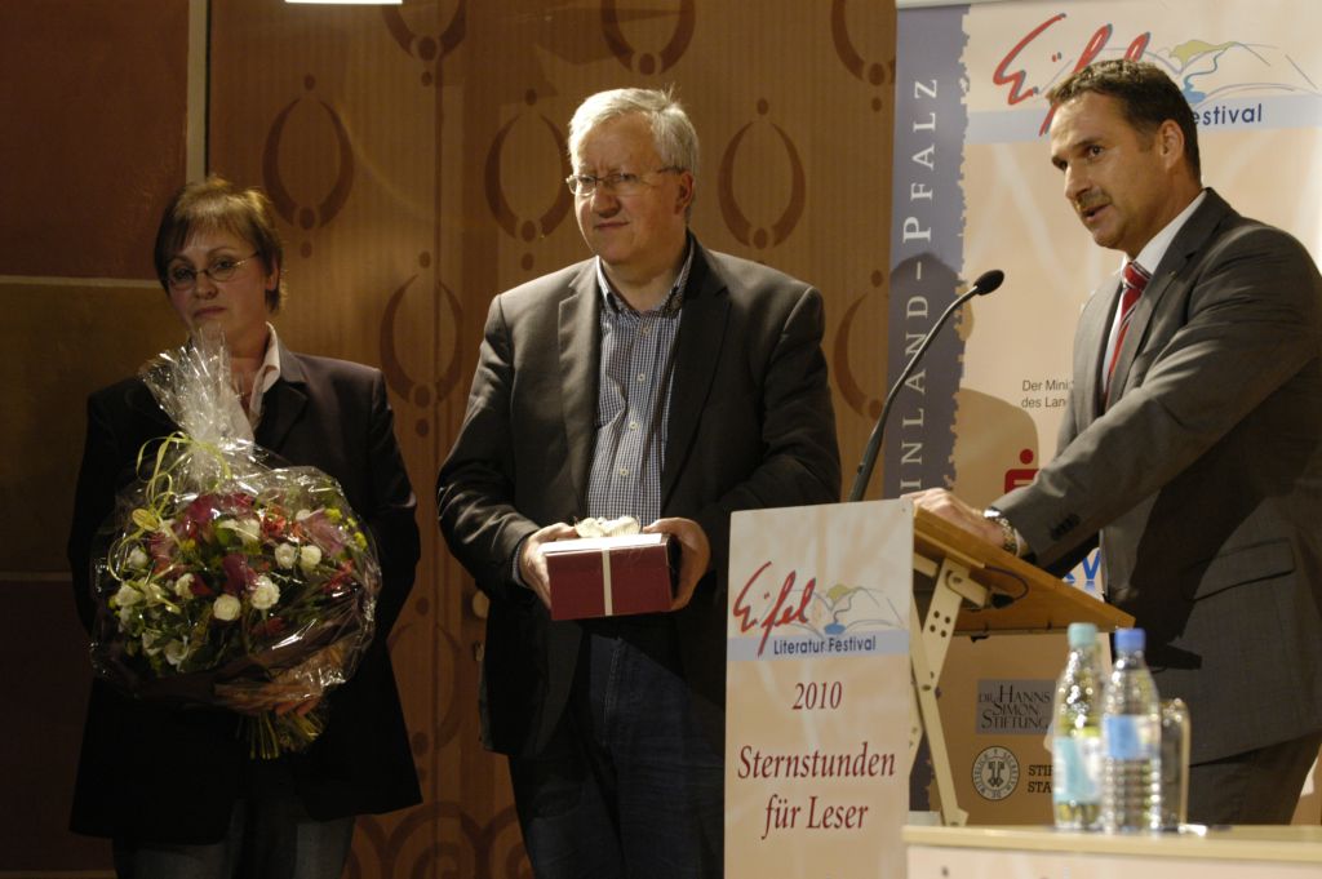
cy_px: 440
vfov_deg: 9.9
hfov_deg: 14.9
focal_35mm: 138
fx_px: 5063
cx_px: 661
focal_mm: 92
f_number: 3.2
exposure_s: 1/60
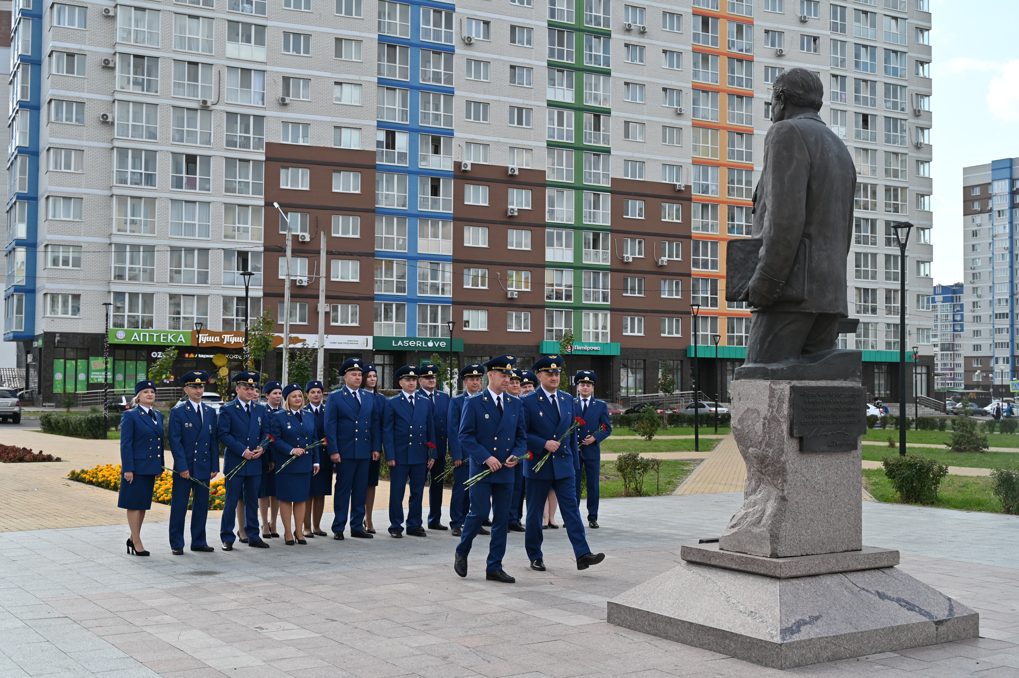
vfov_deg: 31.1
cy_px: 339
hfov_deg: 45.5
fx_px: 1216
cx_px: 510
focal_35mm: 43
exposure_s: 1/500
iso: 125
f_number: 4.5
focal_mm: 43
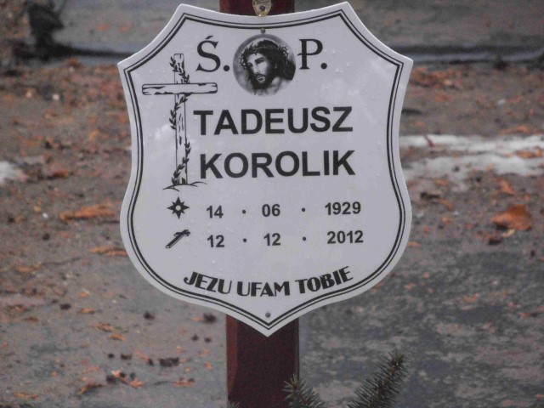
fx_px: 3772
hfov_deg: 8.2
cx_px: 272
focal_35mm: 240
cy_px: 204
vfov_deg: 6.2
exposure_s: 1/200
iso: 800
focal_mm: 42.54
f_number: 5.7
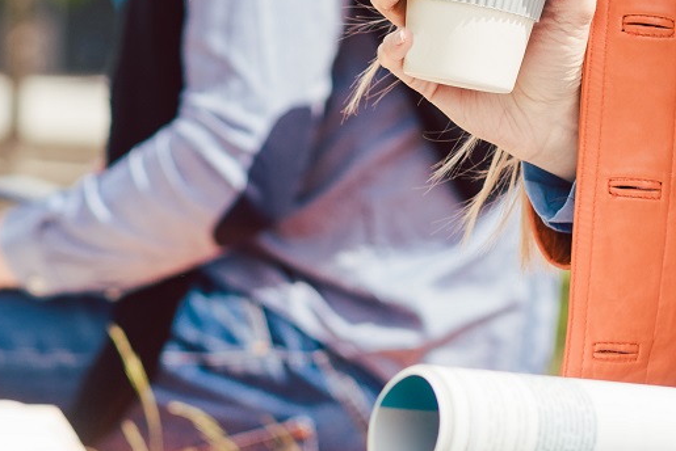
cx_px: 287
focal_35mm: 194
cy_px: -14
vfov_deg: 7.1
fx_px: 3645
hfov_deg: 10.6
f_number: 2.8
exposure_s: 1/1250
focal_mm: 50
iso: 100
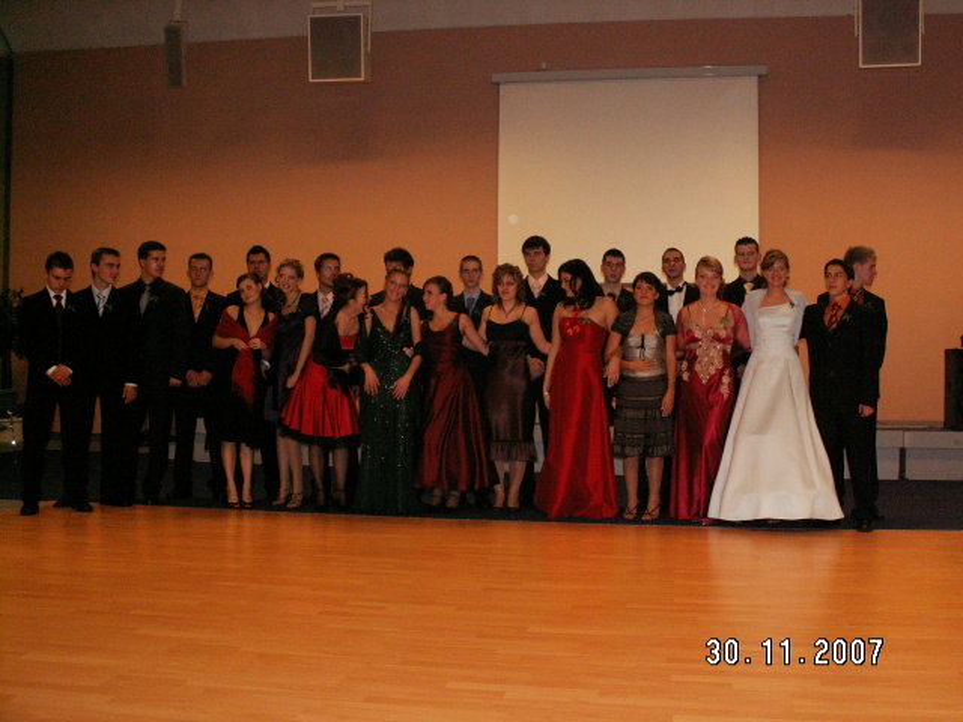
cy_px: 361
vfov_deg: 40.7
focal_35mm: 35
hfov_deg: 52.6
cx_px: 482
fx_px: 974
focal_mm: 5.86
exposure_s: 1/40
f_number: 2.8
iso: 160
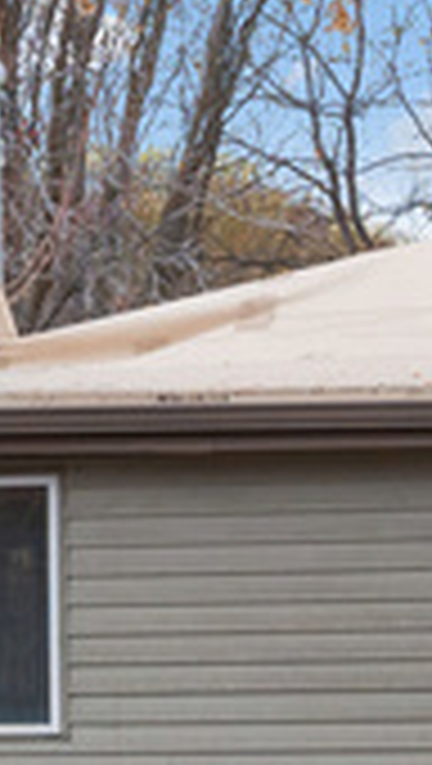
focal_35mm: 189
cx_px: 126
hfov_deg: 6.4
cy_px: 711
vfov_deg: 11.3
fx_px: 3837
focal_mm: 30
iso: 800
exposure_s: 1/25
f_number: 8
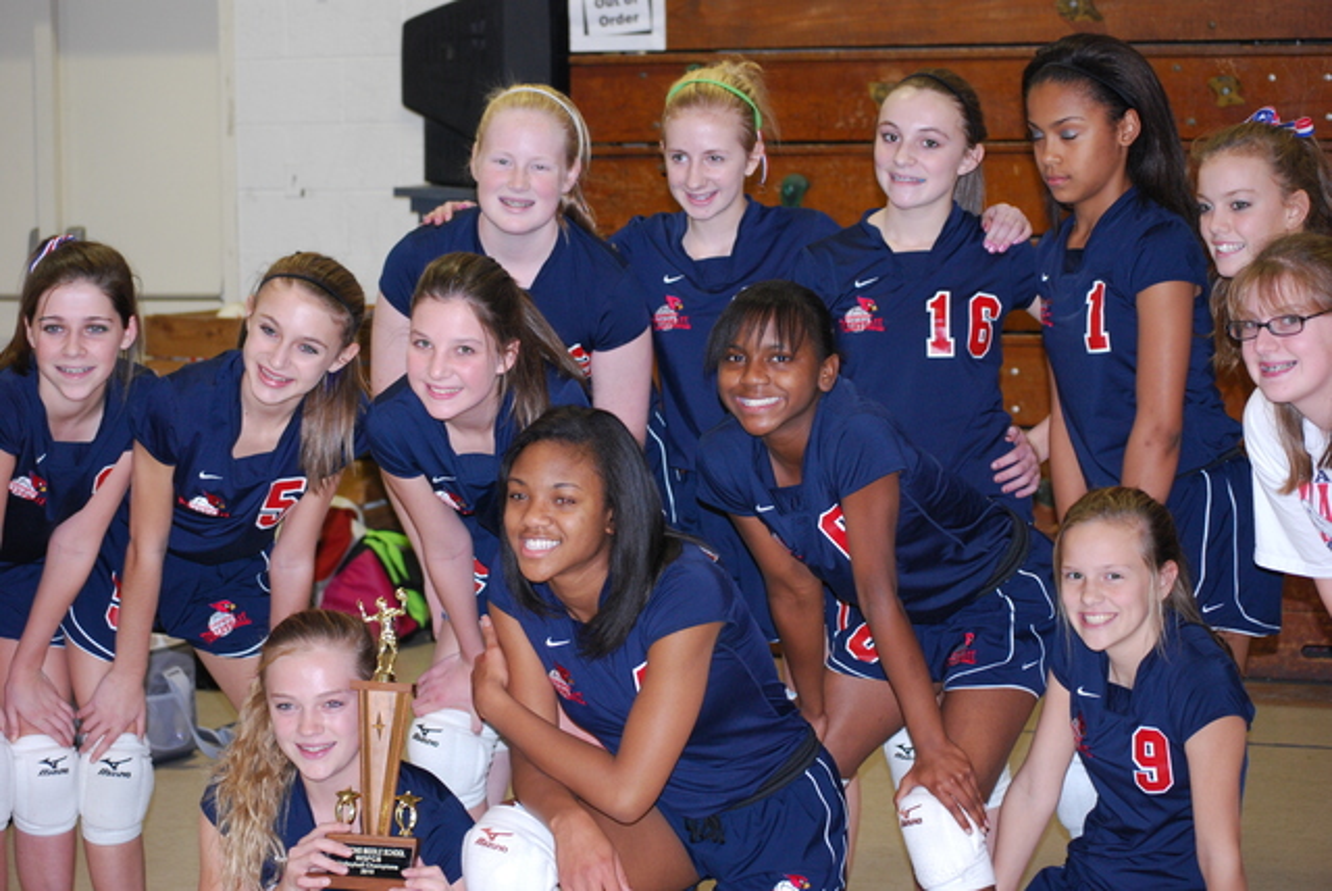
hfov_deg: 24.6
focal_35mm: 82
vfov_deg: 16.6
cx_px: 666
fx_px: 3055
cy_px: 446
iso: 560
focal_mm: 55
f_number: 4
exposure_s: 1/60
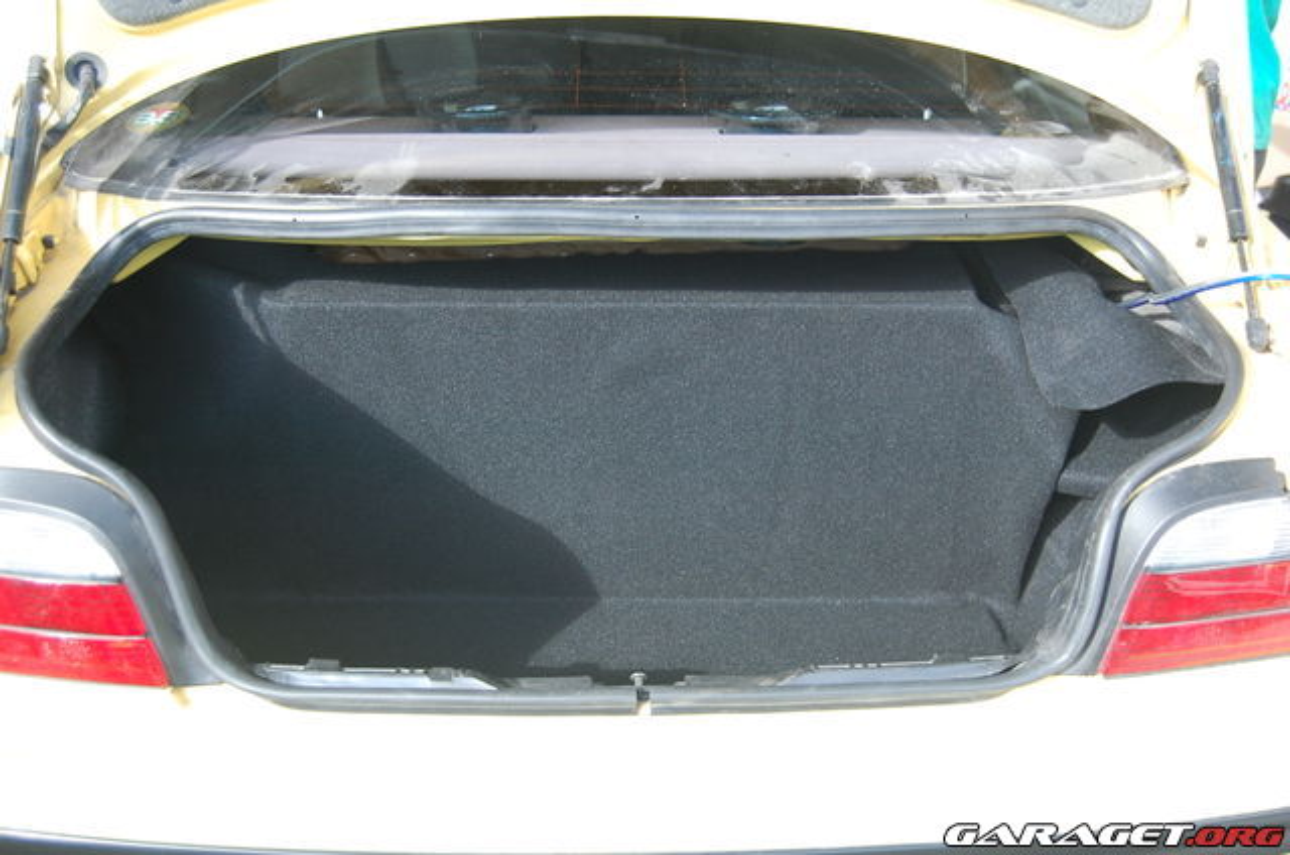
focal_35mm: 39
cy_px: 428
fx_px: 1395
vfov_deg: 34.1
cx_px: 645
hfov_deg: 49.6
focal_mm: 26
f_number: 4.5
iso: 400
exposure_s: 1/80
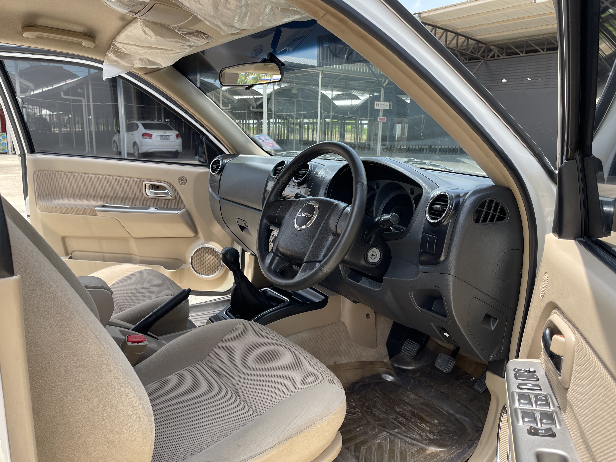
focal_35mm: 26
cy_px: 231
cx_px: 308
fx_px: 463
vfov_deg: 53.1
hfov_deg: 67.3
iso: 32
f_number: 1.6
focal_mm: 5.1
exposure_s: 1/704
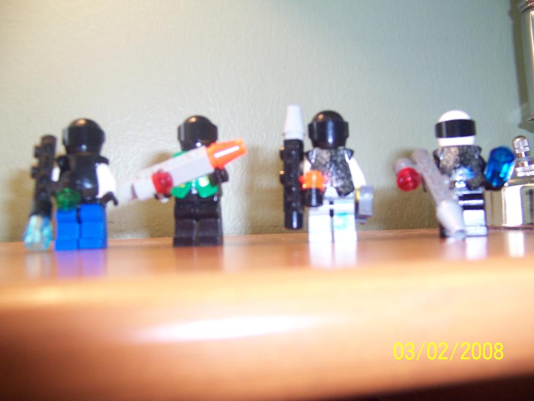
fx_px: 509
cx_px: 267
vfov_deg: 43.0
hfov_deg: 55.3
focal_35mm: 33
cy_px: 200
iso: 140
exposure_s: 1/90
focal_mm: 5.5
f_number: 2.8
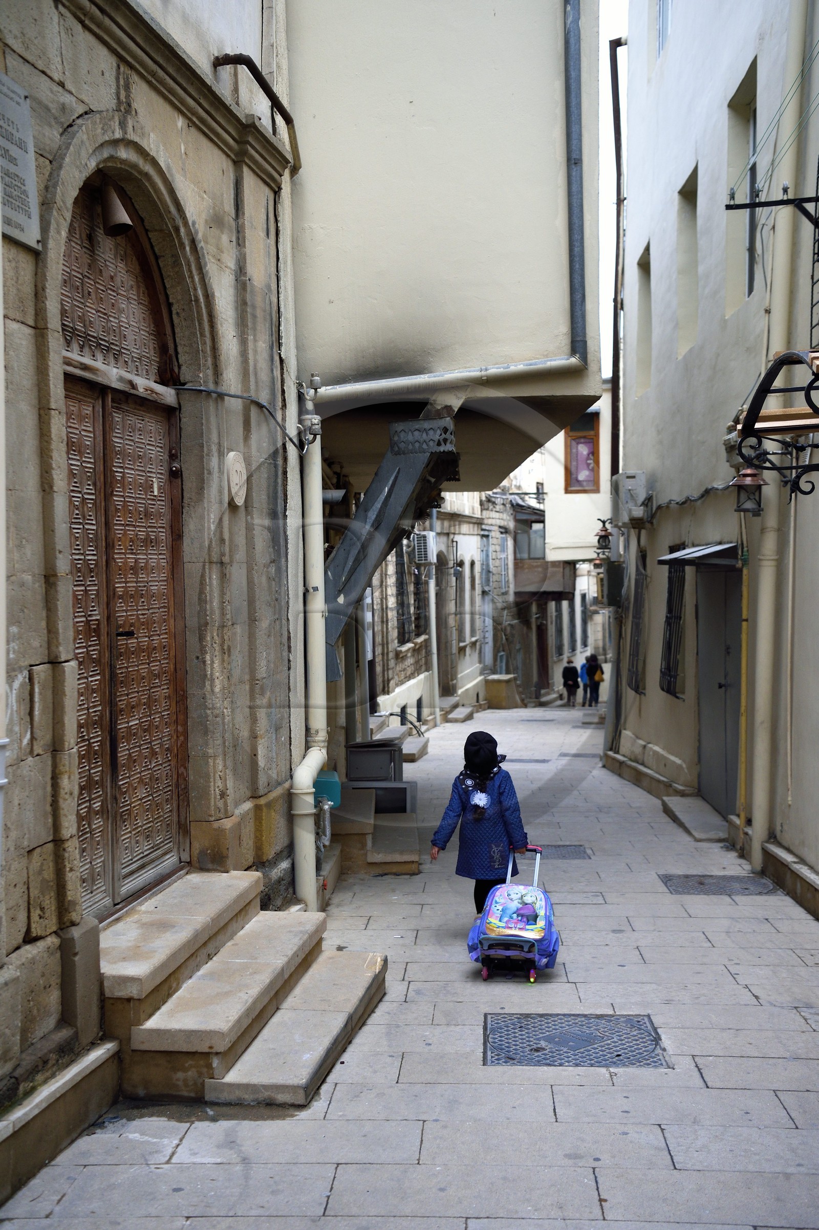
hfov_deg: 33.4
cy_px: 615
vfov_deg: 48.5
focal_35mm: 40
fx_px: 1366
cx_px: 410
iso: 800
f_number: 4
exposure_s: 1/160
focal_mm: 40
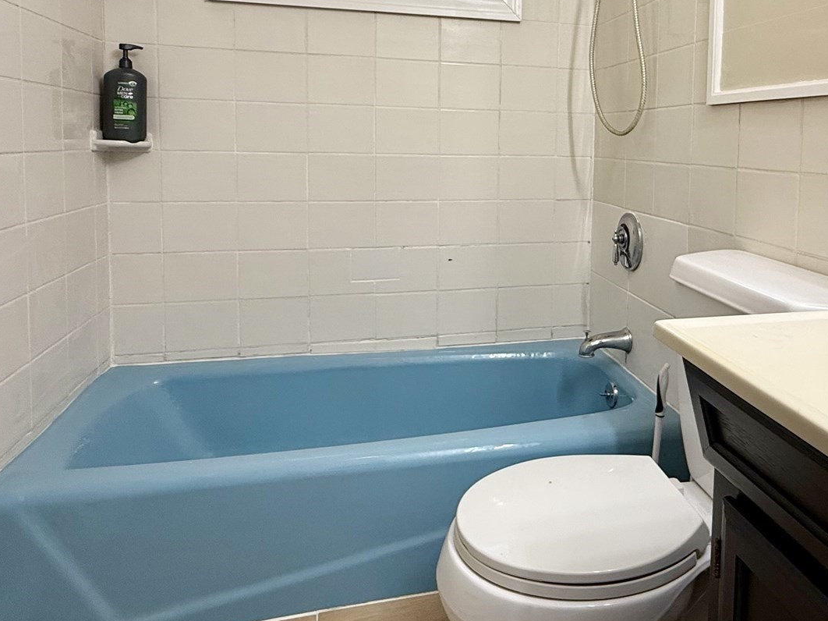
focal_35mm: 27
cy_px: 189
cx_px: 557
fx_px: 646
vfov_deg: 50.1
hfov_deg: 63.6
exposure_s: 1/120
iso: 125
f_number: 2.2
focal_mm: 2.22
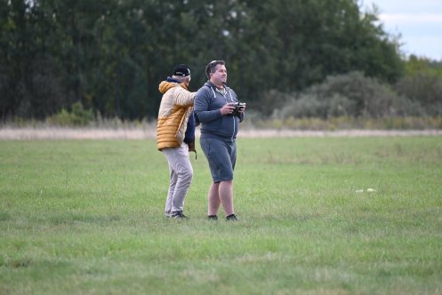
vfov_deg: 3.4
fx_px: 4914
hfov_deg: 5.2
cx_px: 221
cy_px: 148
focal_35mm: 400
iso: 640
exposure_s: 1/500
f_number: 6.3
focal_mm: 400
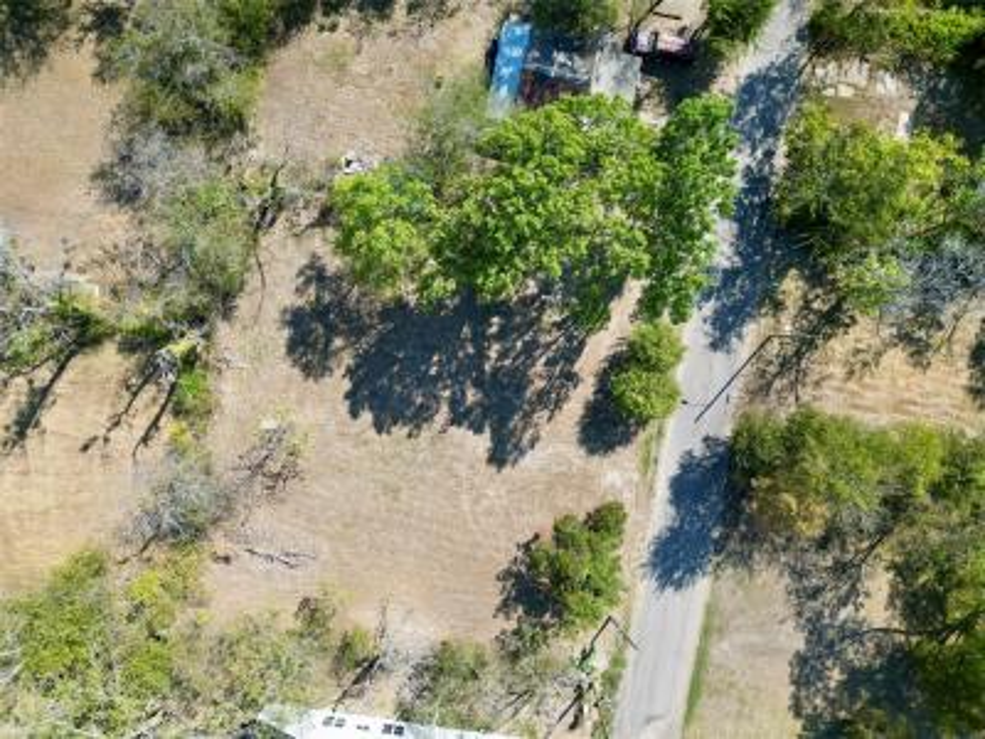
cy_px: 370
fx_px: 683
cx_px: 492
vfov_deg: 56.8
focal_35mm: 24
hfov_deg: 71.6
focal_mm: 6.72
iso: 110
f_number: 1.7
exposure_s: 1/1250
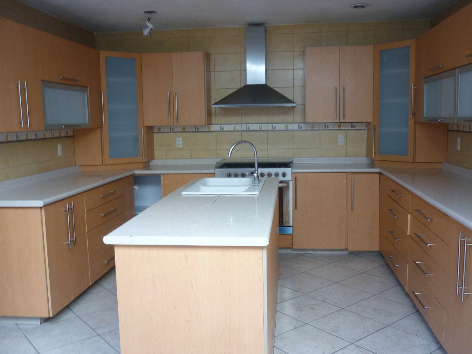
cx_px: 236
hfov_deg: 55.3
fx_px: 450
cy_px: 177
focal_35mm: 33
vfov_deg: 43.0
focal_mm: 5.5
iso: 160
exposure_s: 1/60
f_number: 2.8
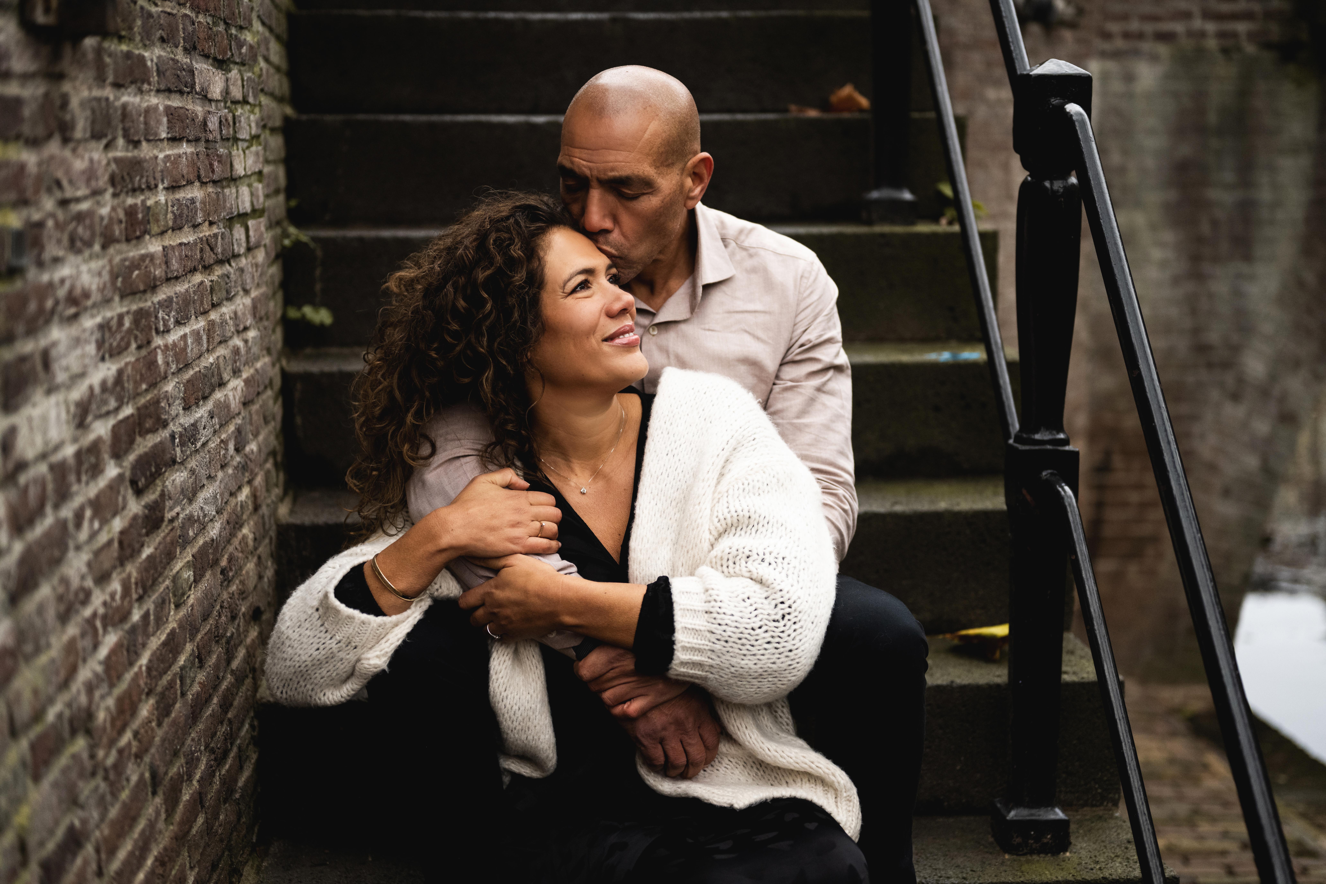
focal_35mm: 50
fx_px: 1842
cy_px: 442
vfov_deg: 27.0
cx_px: 663
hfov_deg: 39.6
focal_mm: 50
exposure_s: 1/1600
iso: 1000
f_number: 1.8
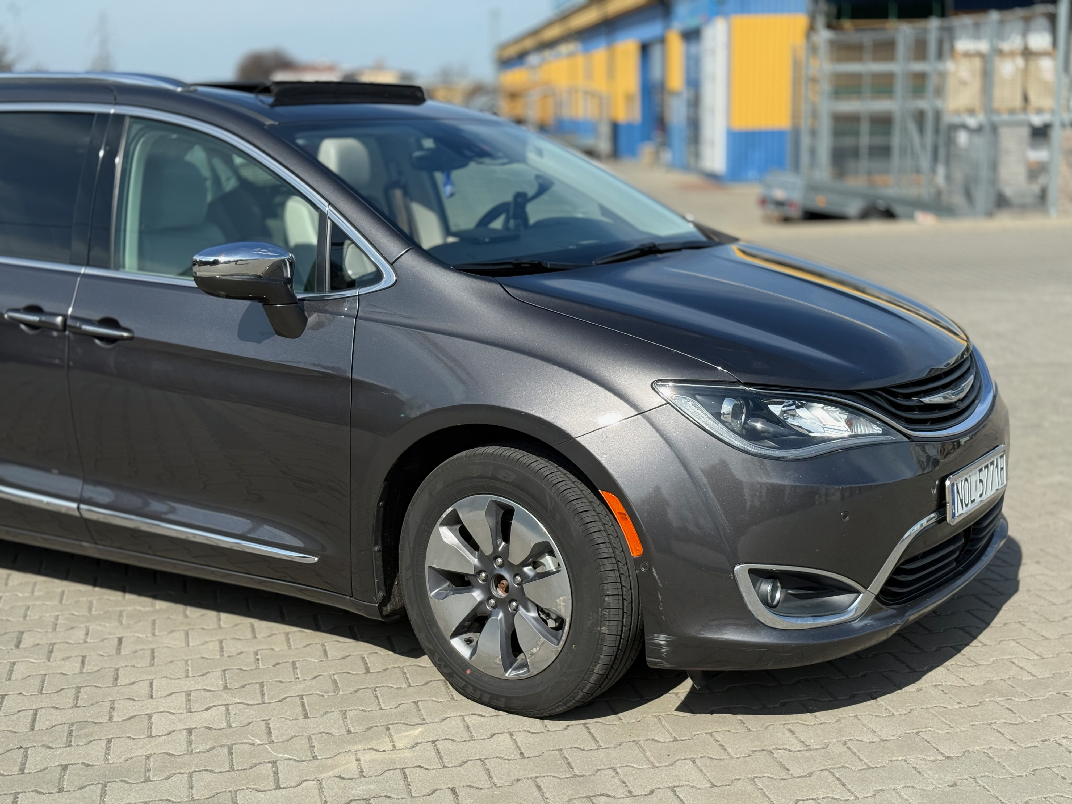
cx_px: 536
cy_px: 402
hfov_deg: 39.7
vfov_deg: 30.3
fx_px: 1486
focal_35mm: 48
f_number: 1.78
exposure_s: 1/4878
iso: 100
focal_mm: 6.76
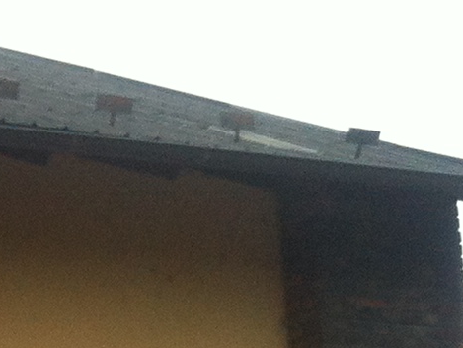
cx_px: -772
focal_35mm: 193
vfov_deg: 7.3
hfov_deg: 8.9
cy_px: 753
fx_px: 2582
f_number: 2.8
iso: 80
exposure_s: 1/670
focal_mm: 3.85
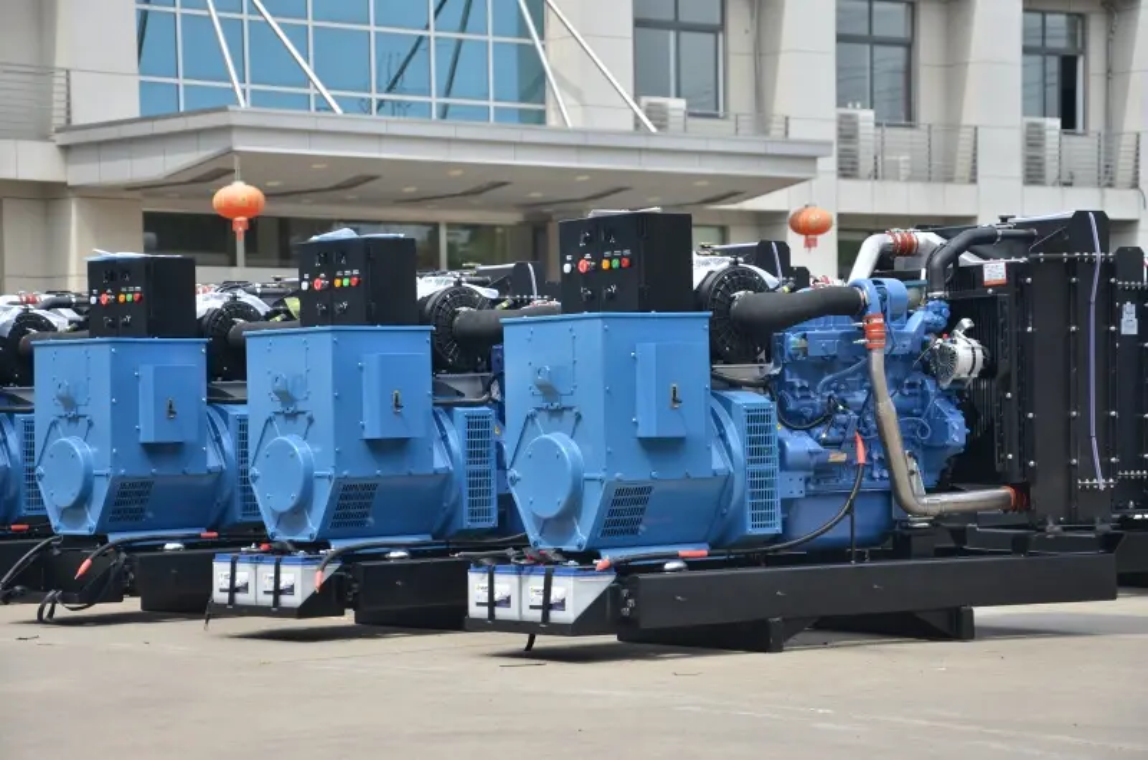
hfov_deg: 20.7
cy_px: 380
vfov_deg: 13.8
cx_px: 574
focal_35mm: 99
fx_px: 3151
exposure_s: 1/320
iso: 100
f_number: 5.3
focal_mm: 66
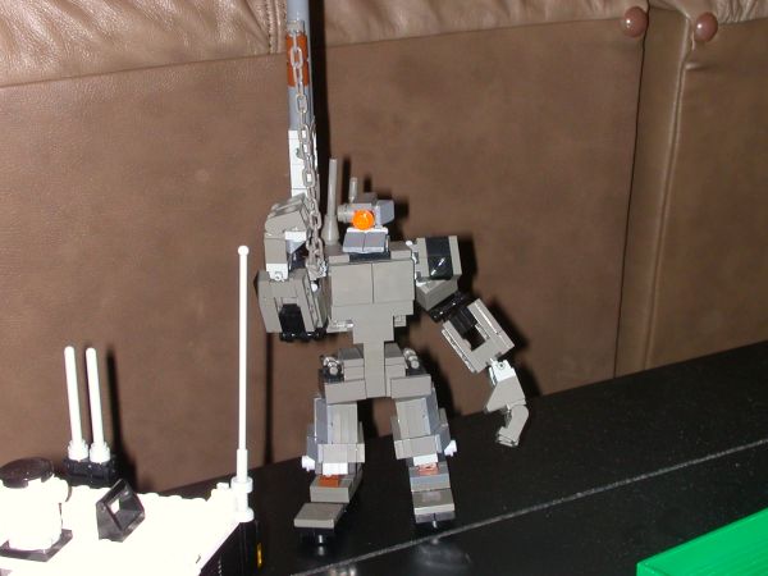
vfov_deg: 22.9
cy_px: 288
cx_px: 384
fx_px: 1420
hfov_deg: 30.3
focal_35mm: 64
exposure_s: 1/59.9
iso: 127
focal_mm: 9.7
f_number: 5.9
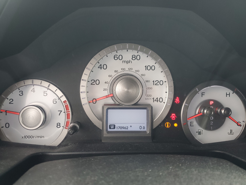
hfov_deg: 67.3
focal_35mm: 26
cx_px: 123
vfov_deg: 53.1
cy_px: 92
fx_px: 185
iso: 66
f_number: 1.5
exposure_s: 1/60.2
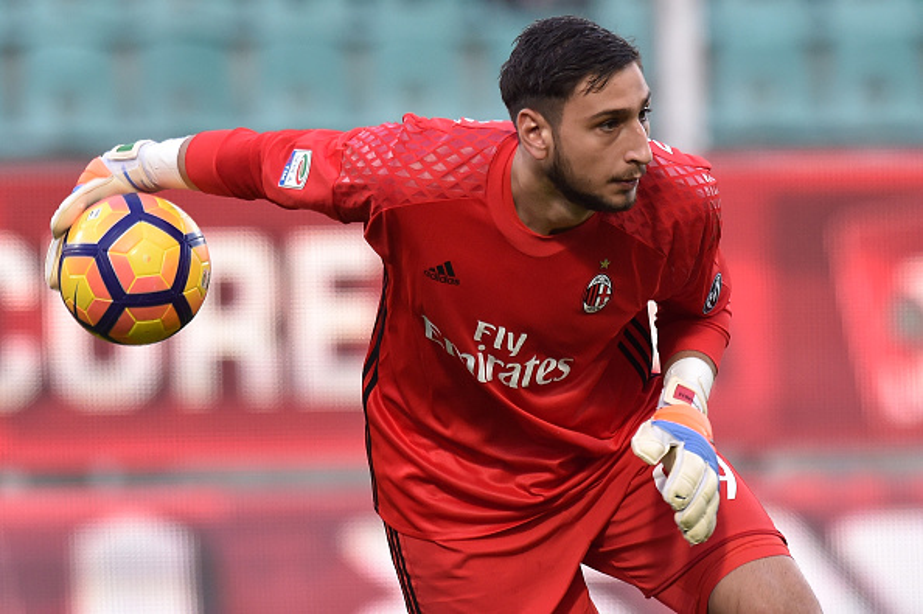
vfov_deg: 2.5
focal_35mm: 550
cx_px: 462
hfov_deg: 3.8
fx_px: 14089
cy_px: 307
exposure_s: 1/1250
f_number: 4
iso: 2000
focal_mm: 550
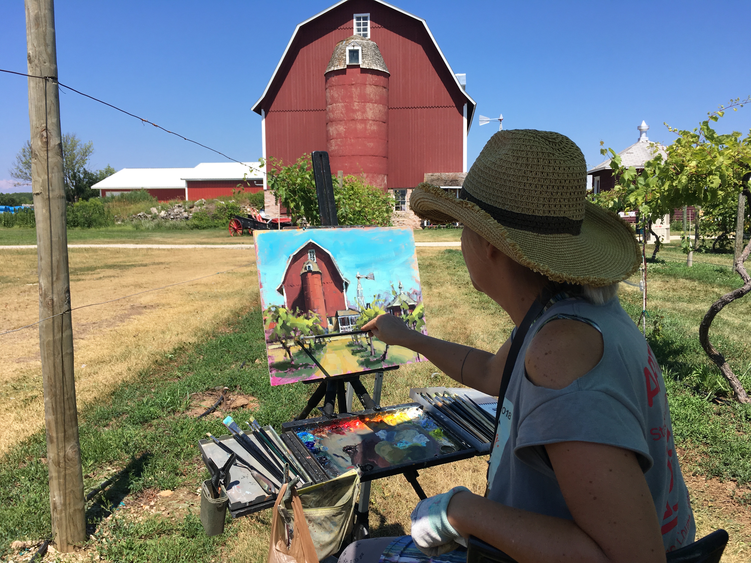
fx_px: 629
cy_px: 282
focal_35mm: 29
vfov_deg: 48.2
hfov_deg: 61.7
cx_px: 376
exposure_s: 1/1350
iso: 25
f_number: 2.2
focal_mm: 4.15
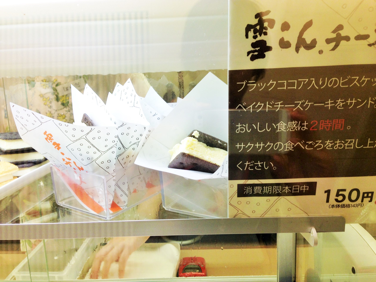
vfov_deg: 42.9
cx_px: 188
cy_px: 141
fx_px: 358
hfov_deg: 55.4
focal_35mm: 33
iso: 50
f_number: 2.4
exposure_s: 1/40
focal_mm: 4.13
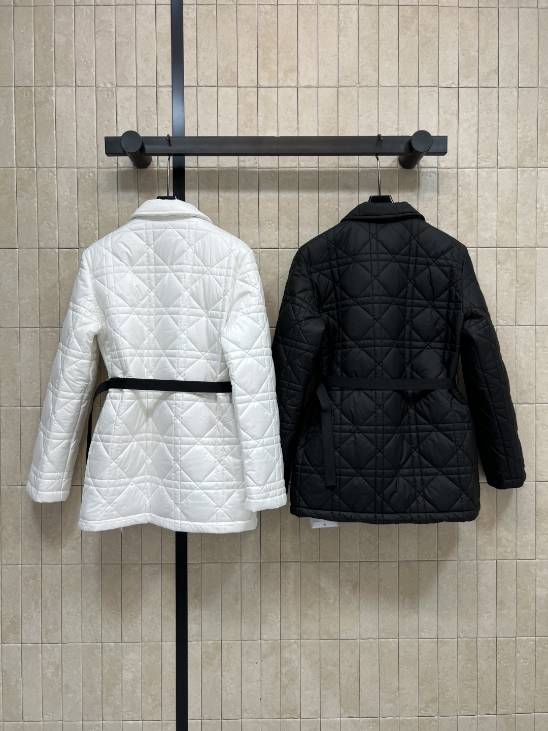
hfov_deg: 53.1
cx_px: 274
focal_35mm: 26
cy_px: 366
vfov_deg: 67.3
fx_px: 549
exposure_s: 1/159
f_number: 1.5
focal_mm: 5.7
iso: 40
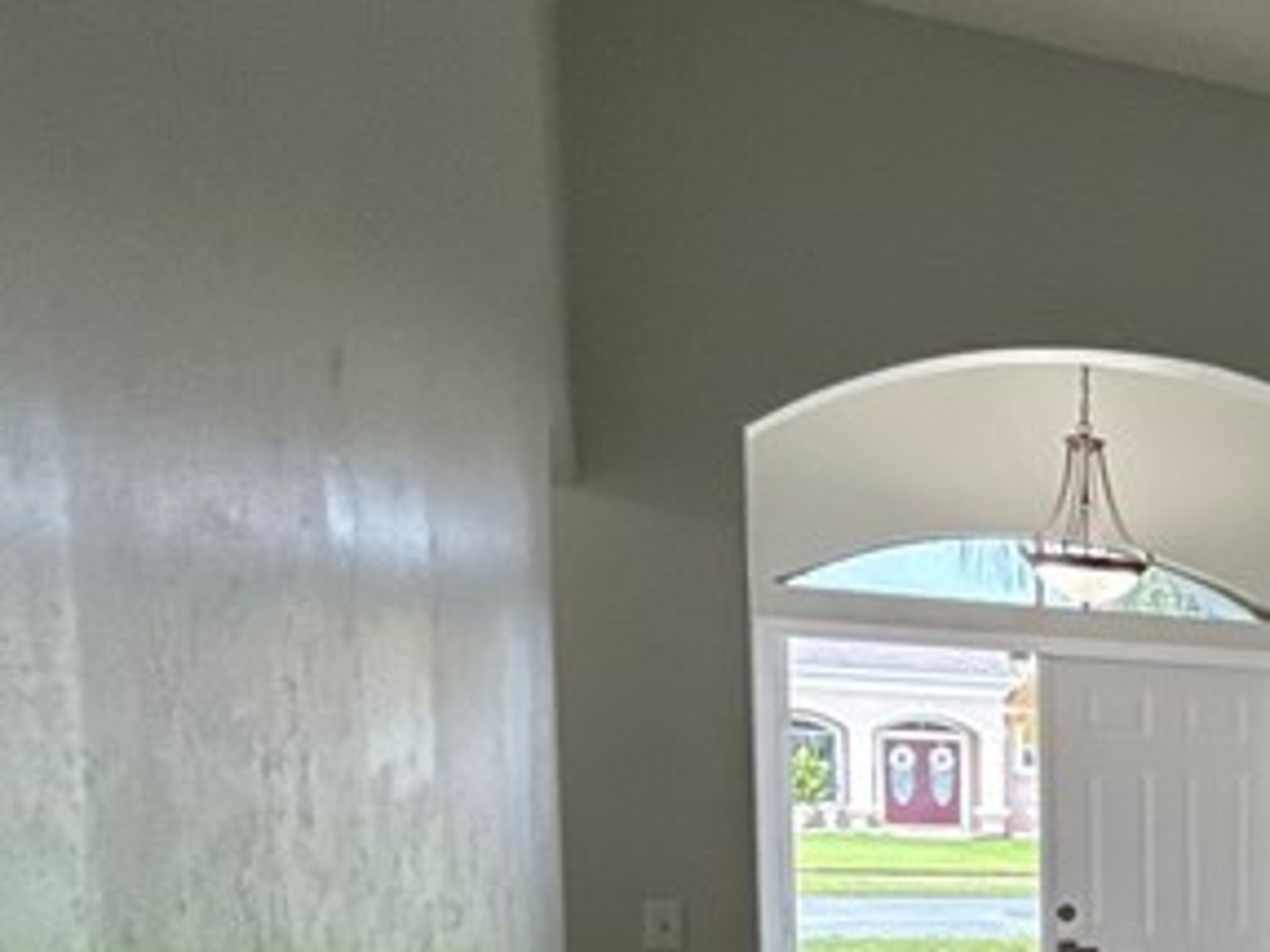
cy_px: 992
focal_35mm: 50
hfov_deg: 27.8
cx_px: 1845
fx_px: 1834
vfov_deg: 27.2
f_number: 2.2
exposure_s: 1/120
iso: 200
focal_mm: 2.22
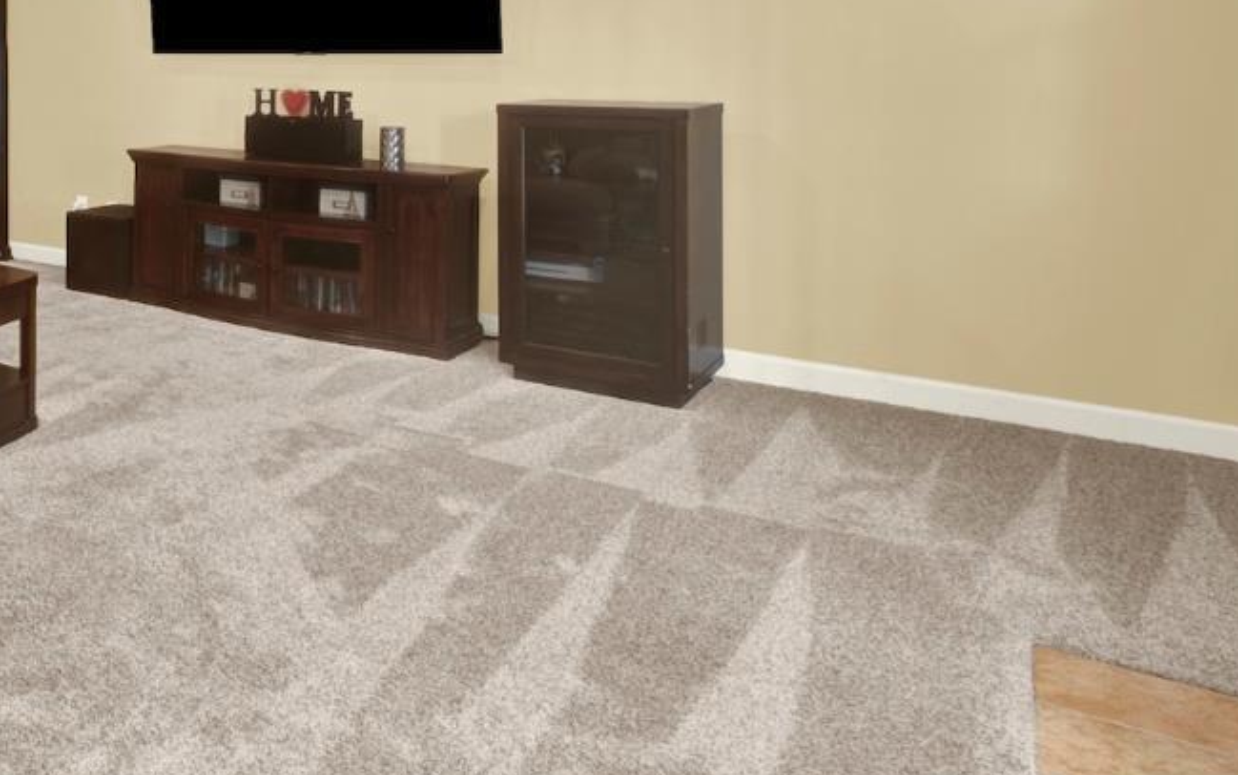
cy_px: 48
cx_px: -143
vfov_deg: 35.6
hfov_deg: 43.8
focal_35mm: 33
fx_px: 1114
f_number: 14
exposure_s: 1/4
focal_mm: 14
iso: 100
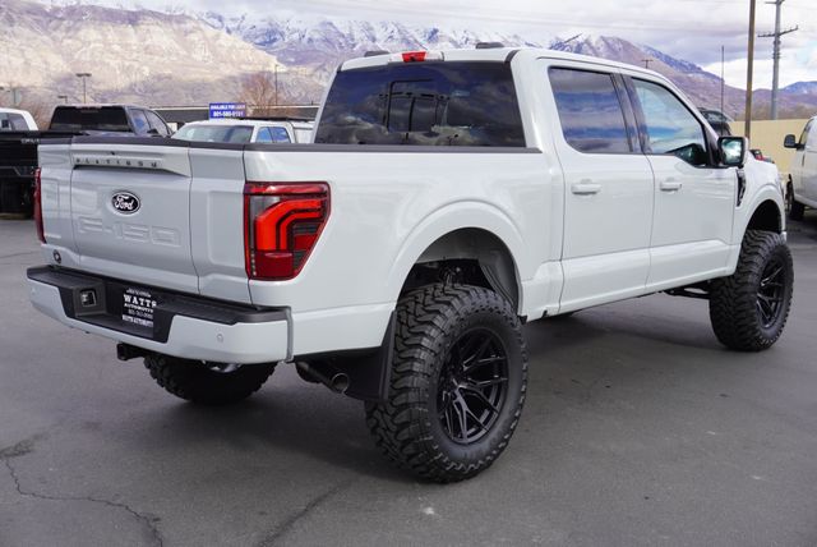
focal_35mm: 39
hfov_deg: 49.5
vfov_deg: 34.3
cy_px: 274
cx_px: 408
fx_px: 886
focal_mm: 26
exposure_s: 1/100
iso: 100
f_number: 8
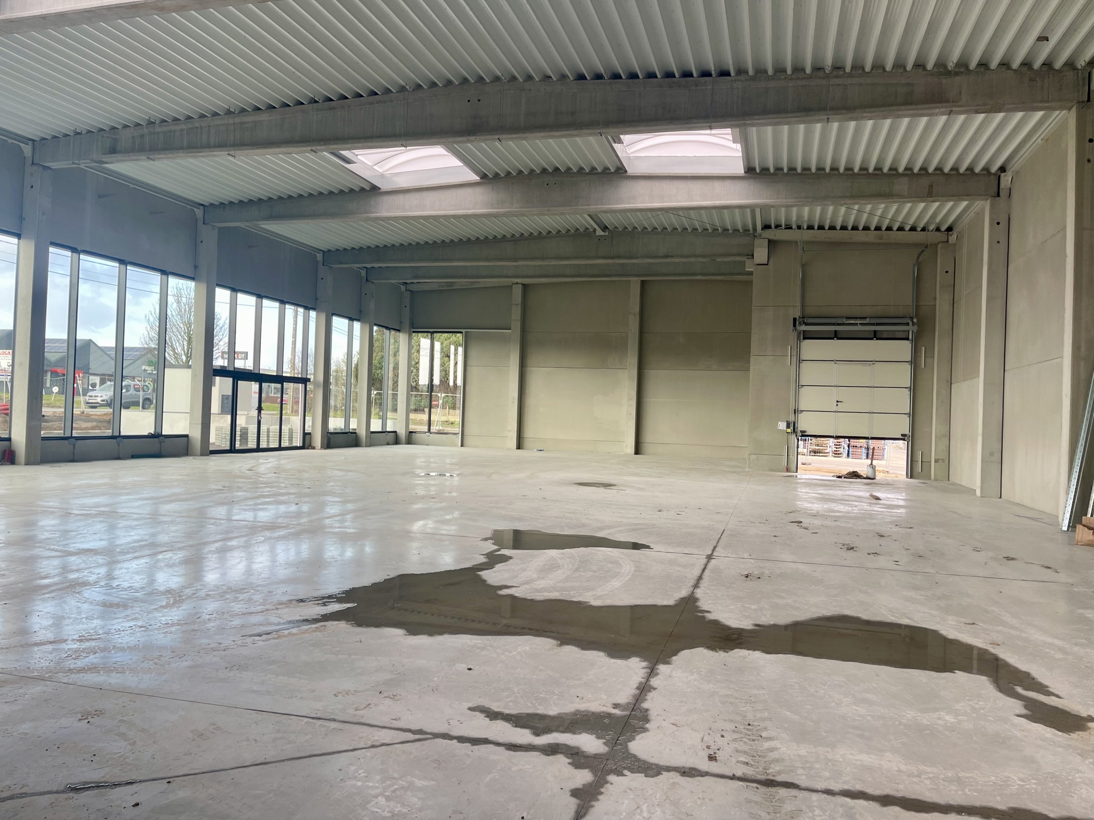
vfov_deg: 54.9
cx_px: 547
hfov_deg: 69.4
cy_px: 410
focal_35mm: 25
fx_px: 790
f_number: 1.6
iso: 40
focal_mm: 5.1
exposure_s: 1/121
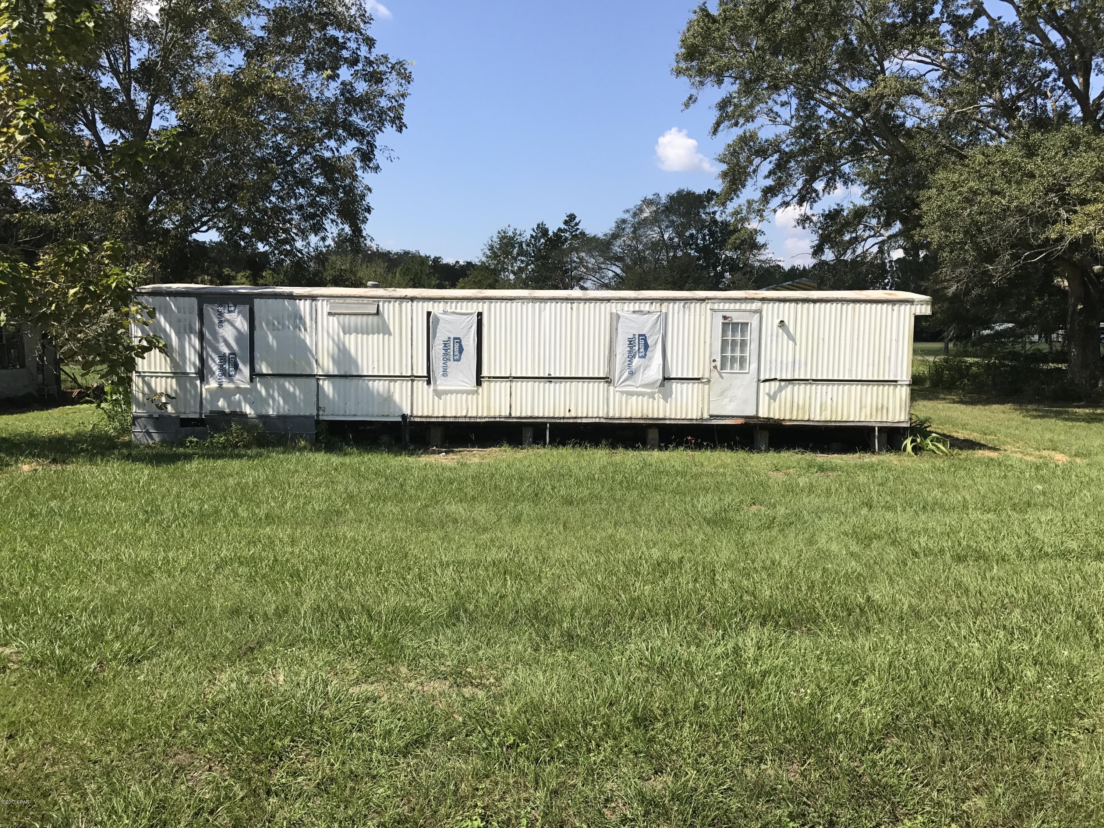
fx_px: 893
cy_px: 414
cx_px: 552
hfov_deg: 63.4
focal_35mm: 28
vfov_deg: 49.7
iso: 20
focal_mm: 3.99
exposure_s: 1/2398
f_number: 1.8
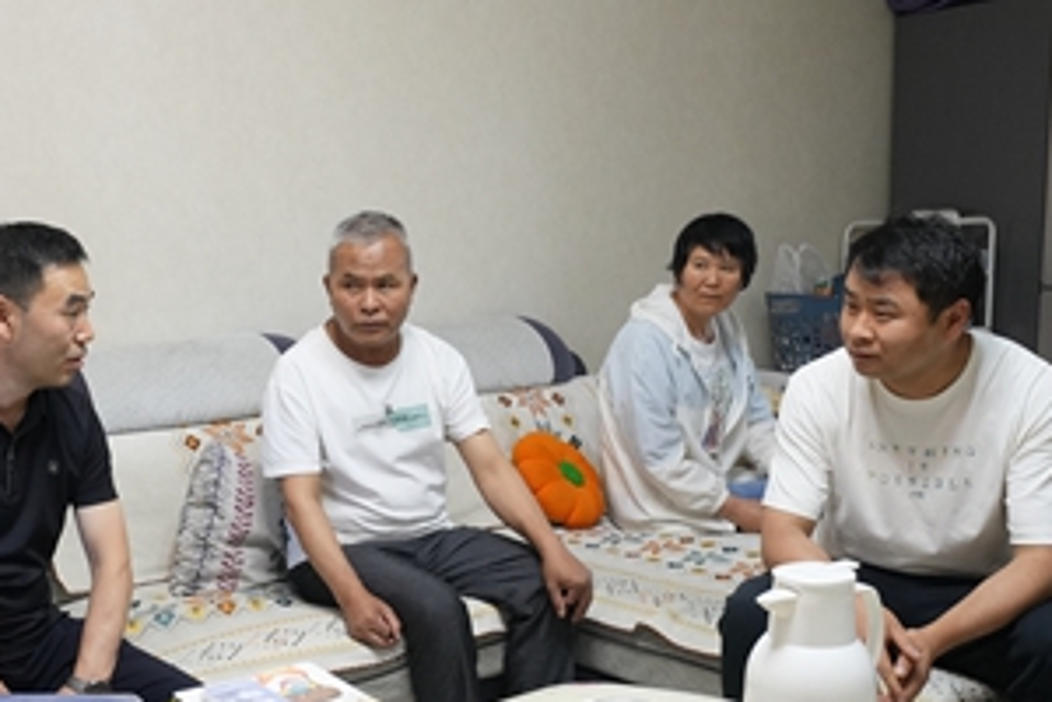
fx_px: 1227
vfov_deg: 31.3
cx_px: 252
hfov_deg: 44.7
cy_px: 534
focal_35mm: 42
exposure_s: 1/60
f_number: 7.1
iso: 2500
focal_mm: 21
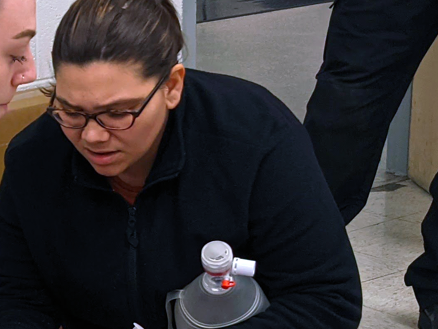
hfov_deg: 17.8
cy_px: 272
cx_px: -138
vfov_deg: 14.3
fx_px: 1303
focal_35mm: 103
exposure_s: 1/120
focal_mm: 4.38
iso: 137
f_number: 1.73
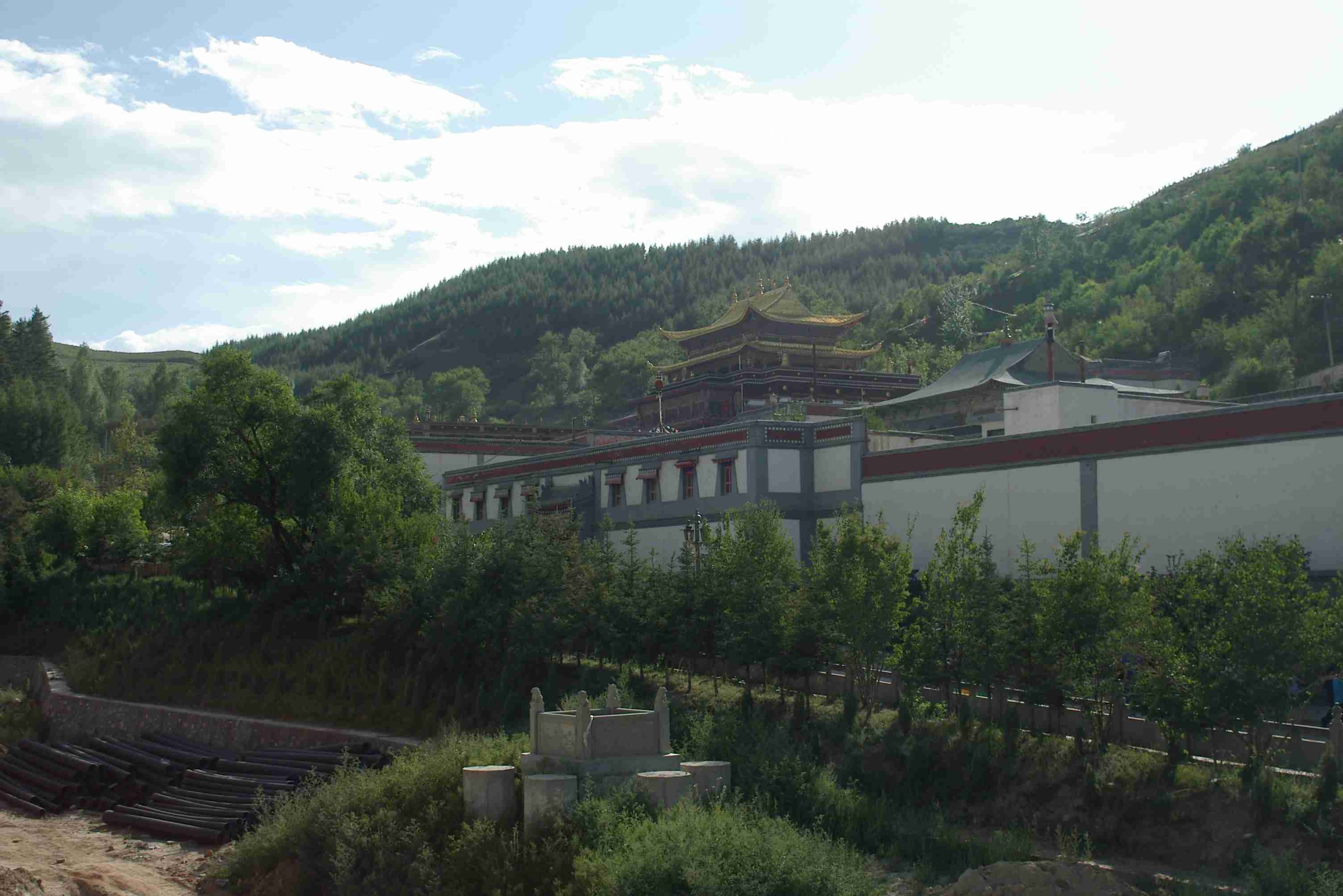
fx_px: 1567
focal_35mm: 42
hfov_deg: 46.4
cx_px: 672
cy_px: 448
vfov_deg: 31.9
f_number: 8
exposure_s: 1/750
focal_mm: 28
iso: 200
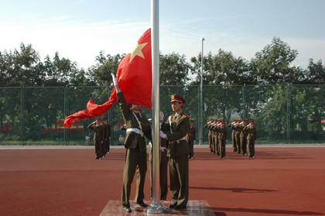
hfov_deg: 46.4
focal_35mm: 42
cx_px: 162
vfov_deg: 31.8
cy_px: 108
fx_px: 379
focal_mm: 28
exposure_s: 1/500
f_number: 6.3
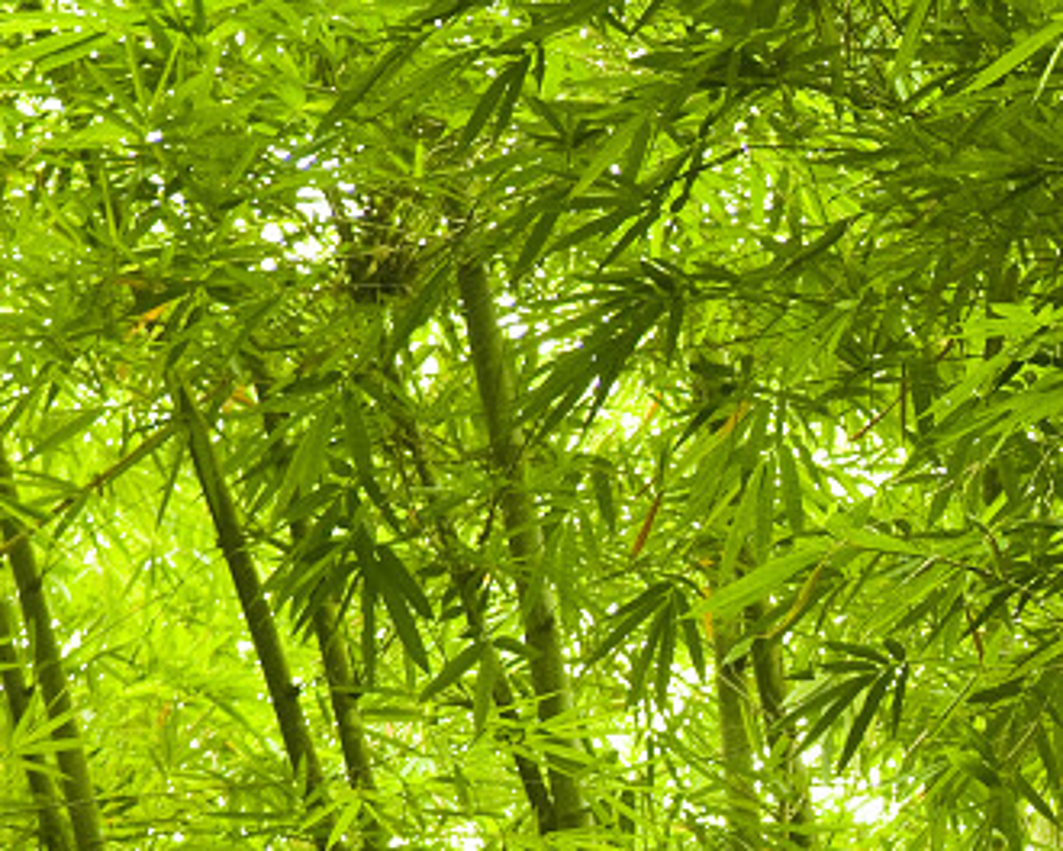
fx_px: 9432
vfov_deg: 5.1
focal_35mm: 300
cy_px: 1312
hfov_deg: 6.4
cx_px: 1685
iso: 160
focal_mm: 55
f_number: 5.6
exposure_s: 1/10
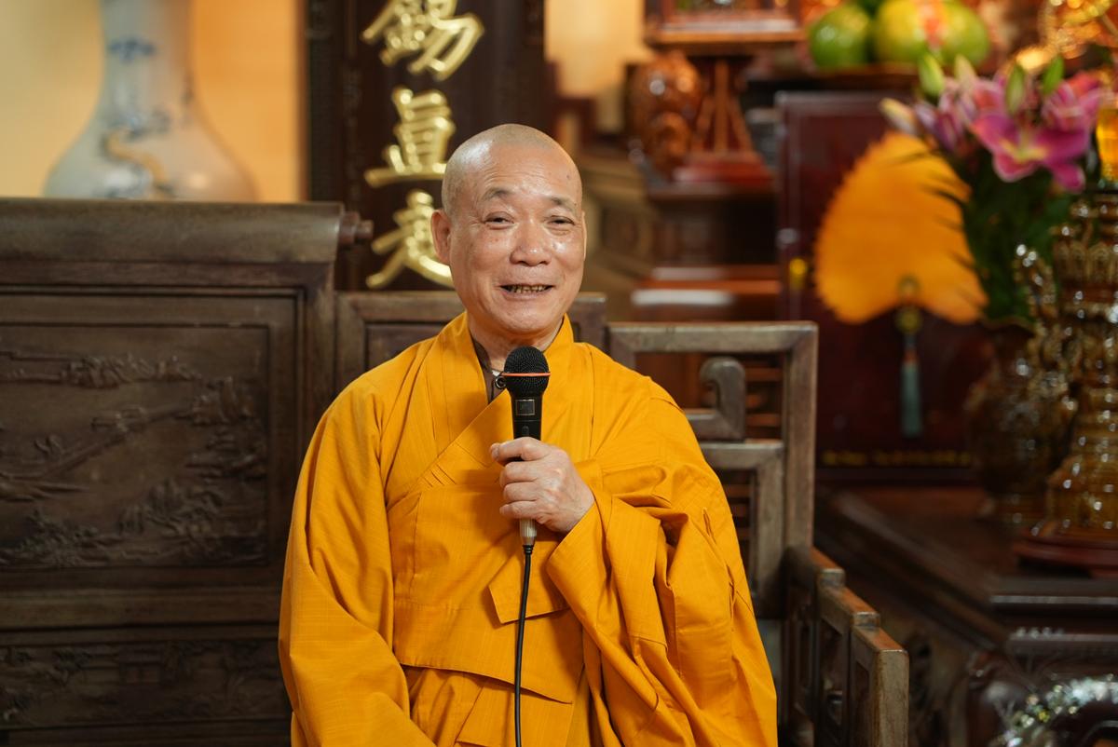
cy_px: 374
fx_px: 3263
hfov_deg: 19.4
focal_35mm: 105
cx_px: 559
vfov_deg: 13.1
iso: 1600
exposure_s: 1/100
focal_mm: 105
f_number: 2.8
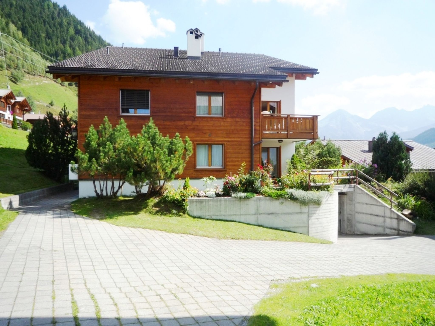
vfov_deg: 54.9
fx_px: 314
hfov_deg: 69.4
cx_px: 218
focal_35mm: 25
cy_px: 163
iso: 100
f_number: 4
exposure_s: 1/500
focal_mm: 4.4
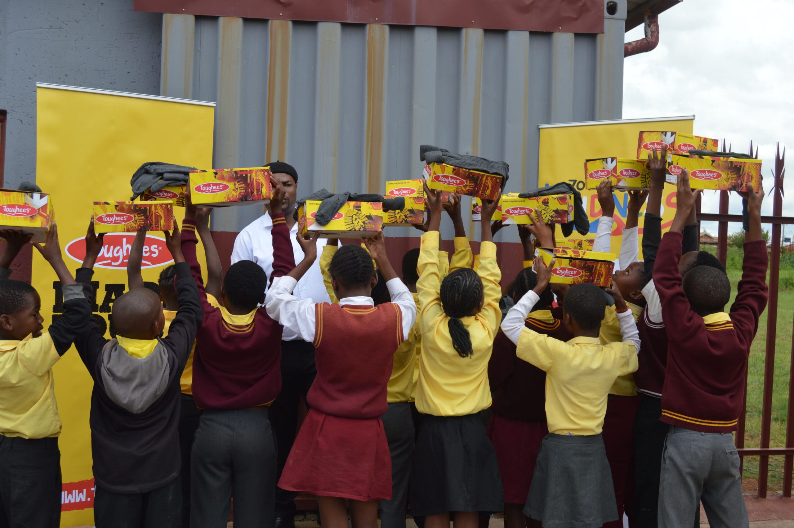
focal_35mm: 39
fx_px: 859
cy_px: 264
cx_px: 397
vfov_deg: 34.1
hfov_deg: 49.6
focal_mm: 26
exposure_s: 1/200
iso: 100
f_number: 7.1
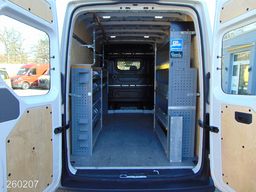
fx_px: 185
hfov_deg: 69.4
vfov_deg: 54.9
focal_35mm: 25
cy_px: 96
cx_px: 128
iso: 80
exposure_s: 1/250
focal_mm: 4.5
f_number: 3
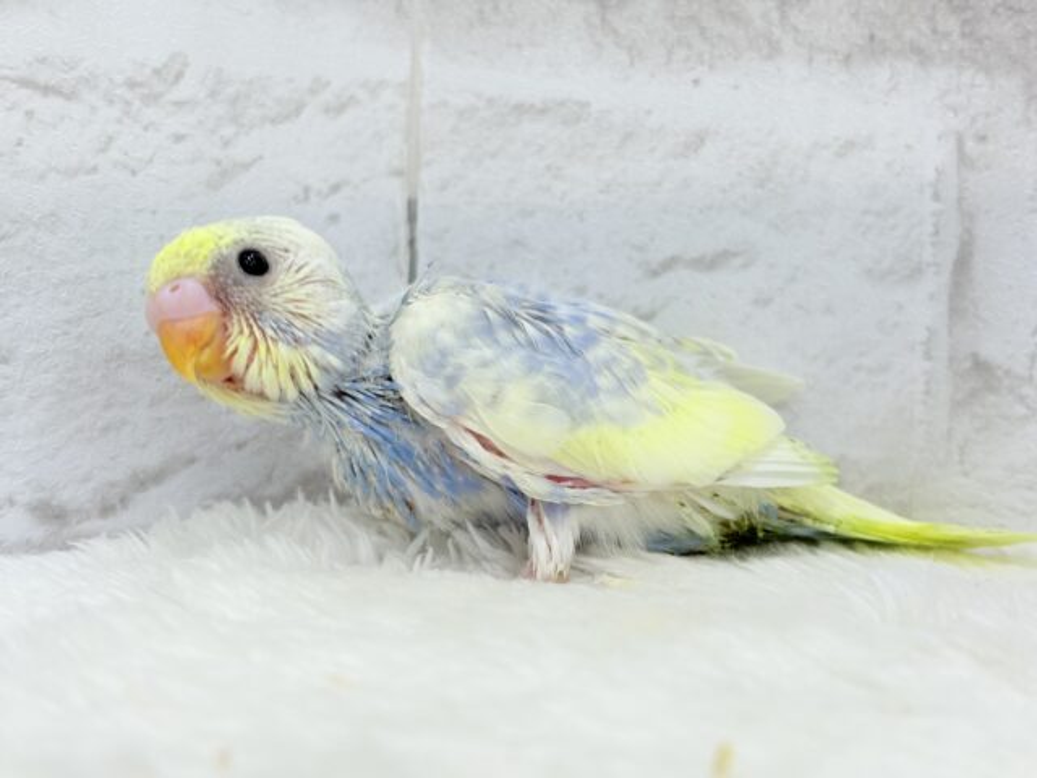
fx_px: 1558
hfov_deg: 36.8
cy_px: 389
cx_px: 518
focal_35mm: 52
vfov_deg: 28.0
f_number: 1.6
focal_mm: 5.96
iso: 32
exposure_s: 1/50
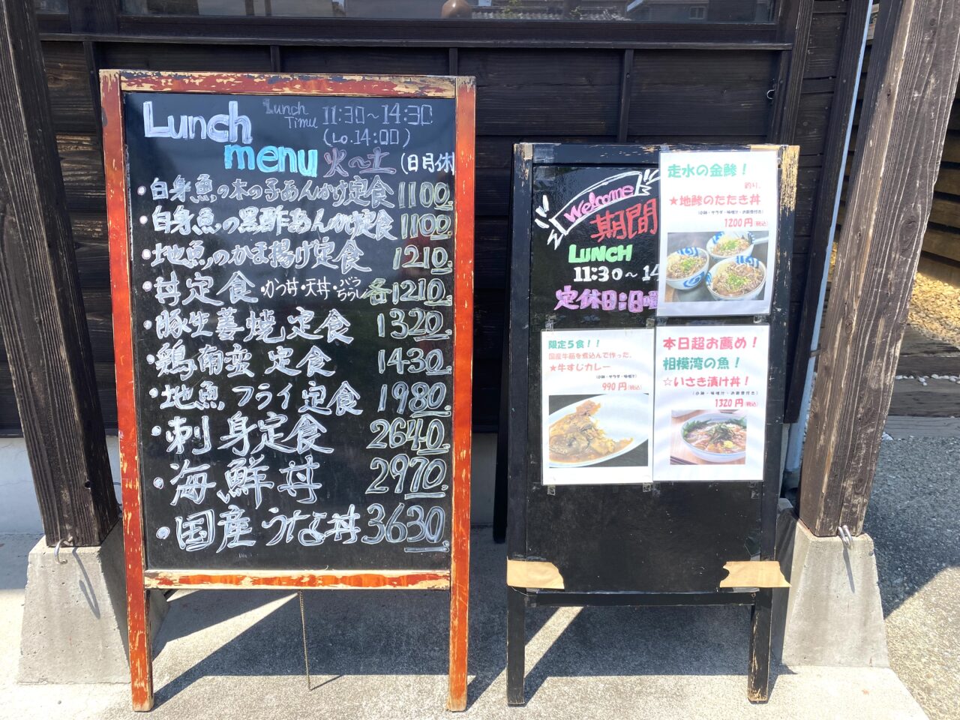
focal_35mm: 26
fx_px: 721
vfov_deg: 53.1
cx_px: 480
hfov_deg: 67.3
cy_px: 360
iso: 32
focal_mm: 4.25
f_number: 1.8
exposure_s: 1/1522
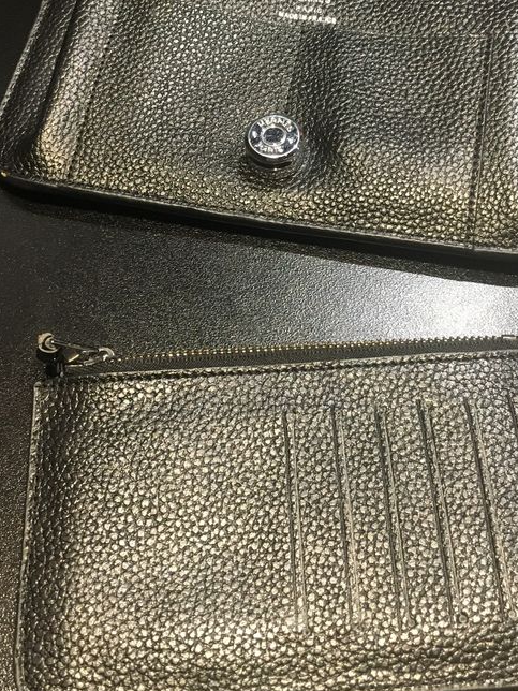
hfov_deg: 32.2
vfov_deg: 41.5
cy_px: 225
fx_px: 898
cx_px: 279
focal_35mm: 45
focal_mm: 4.15
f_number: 2.2
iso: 200
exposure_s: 1/25
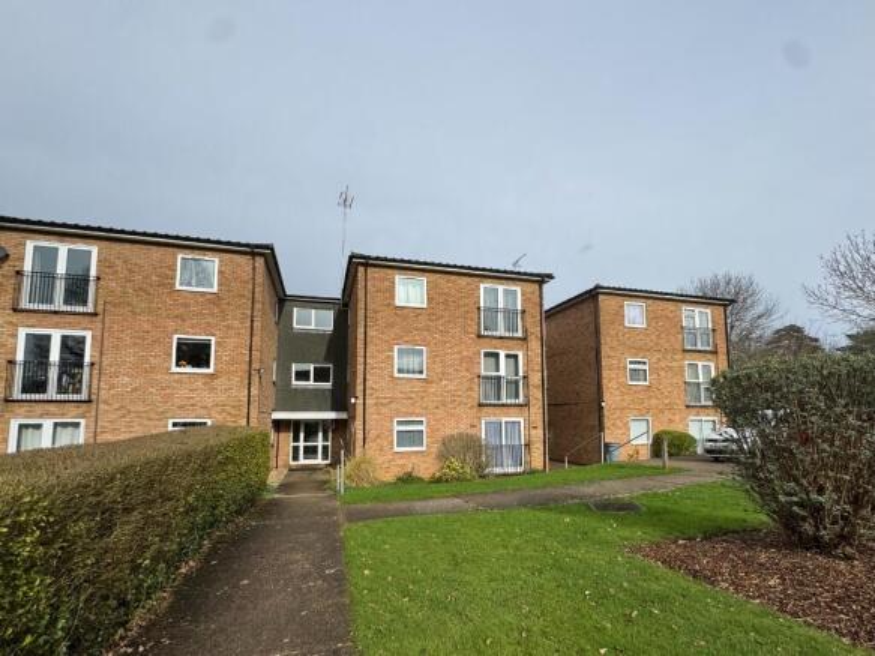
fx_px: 354
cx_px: 438
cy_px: 328
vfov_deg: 85.7
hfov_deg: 102.1
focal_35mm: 14
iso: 50
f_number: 2.2
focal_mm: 2.22
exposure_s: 1/2415
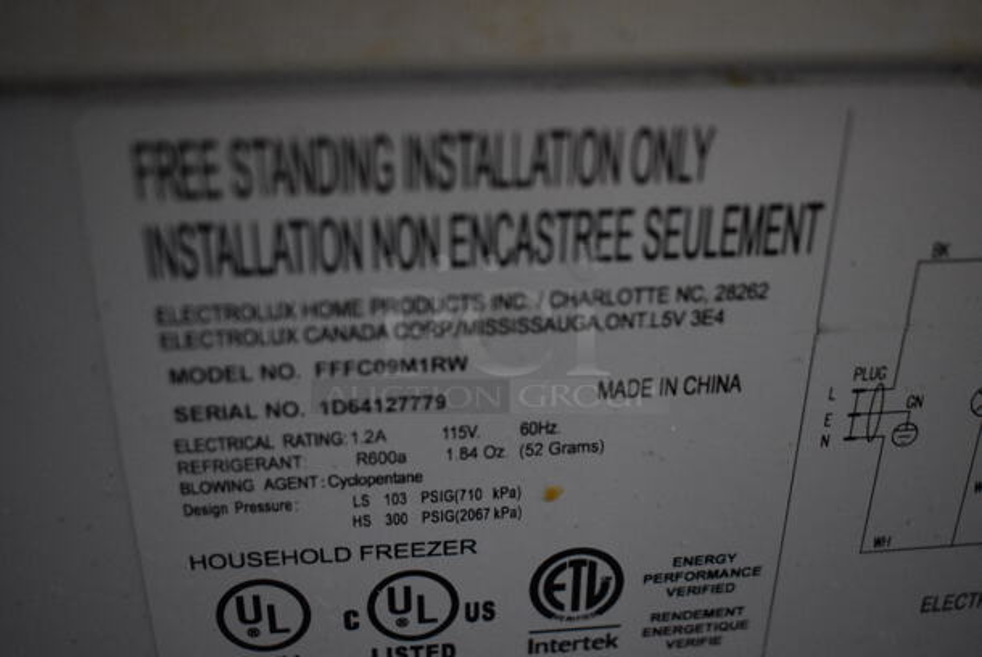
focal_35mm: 44
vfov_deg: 30.9
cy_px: 328
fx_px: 1188
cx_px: 491
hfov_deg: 44.9
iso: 4500
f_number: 4.2
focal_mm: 29
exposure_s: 1/125
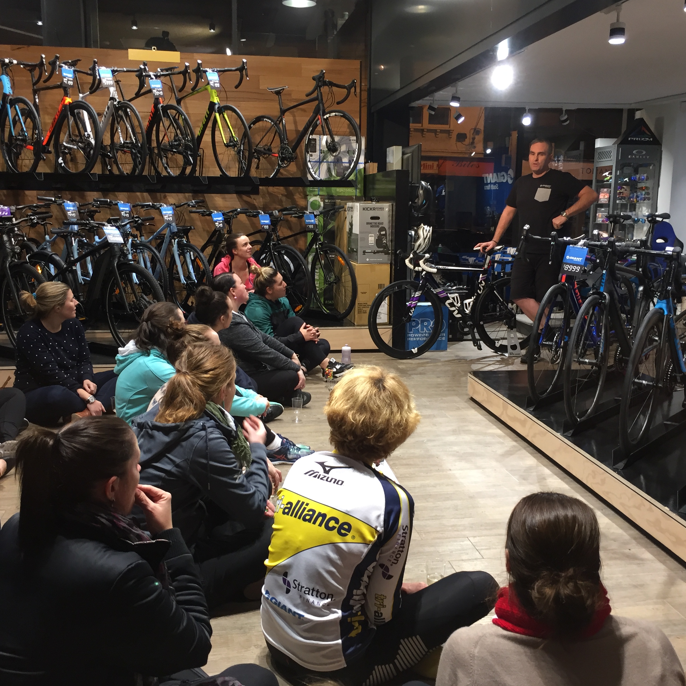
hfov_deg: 47.2
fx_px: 785
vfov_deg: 47.2
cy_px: 343
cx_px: 340
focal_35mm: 35
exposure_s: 1/33
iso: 100
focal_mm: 4.15
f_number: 2.2
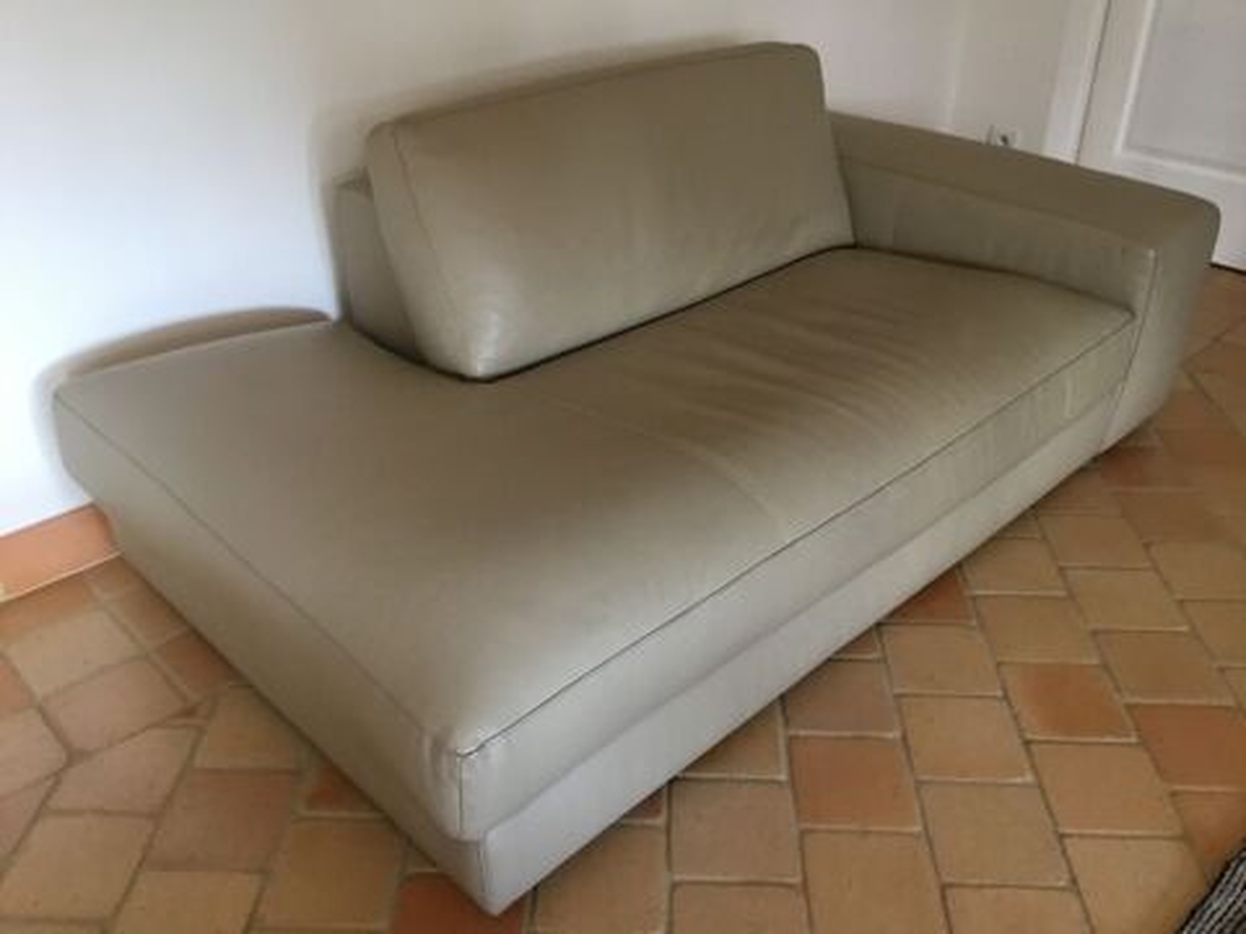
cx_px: 623
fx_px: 1116
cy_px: 467
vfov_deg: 45.4
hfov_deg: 58.4
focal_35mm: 31
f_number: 2.4
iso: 125
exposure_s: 1/33
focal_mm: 3.3
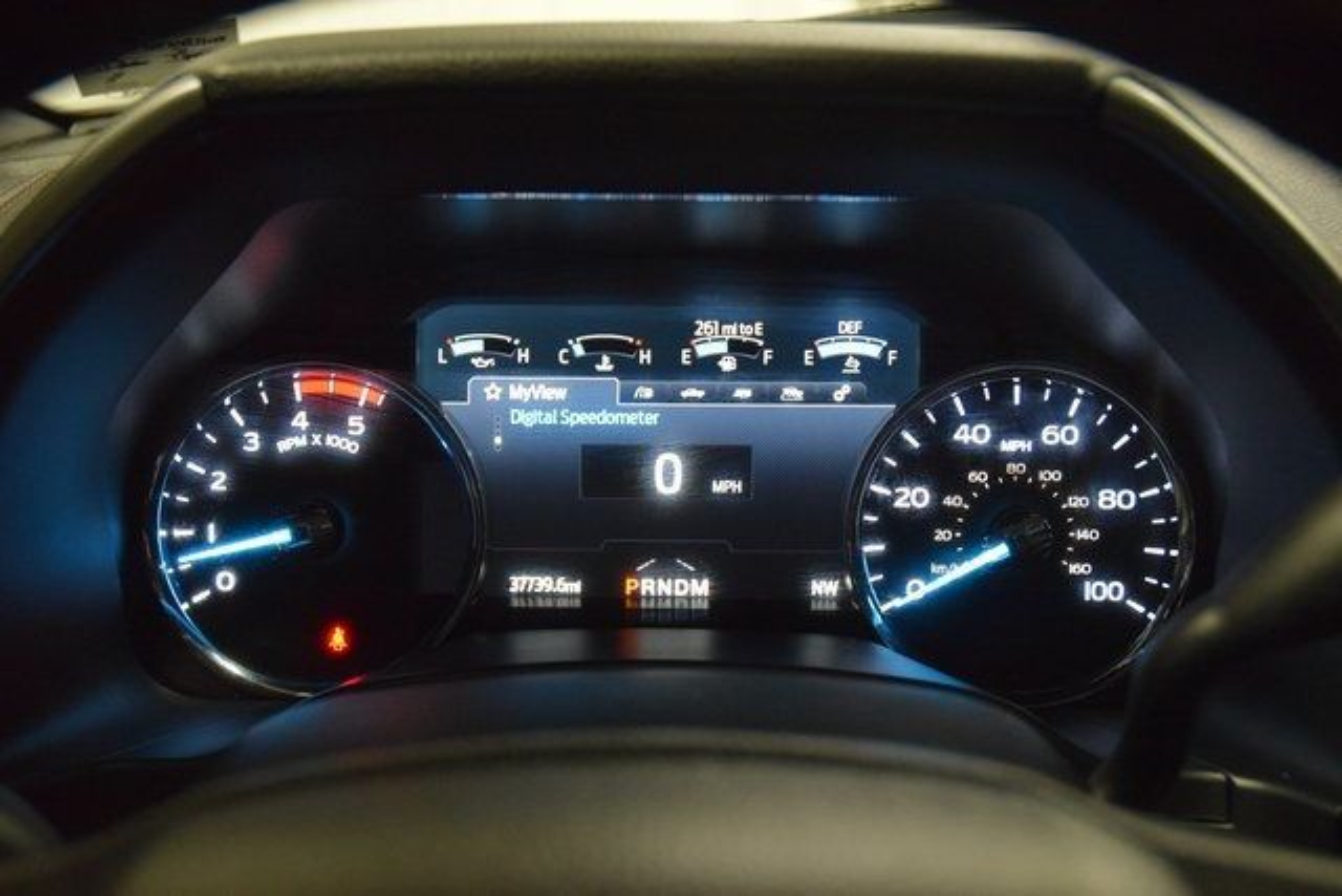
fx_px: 1510
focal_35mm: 40
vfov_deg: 33.0
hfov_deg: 47.9
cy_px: 448
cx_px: 671
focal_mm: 27
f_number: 3.8
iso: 3200
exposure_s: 1/60
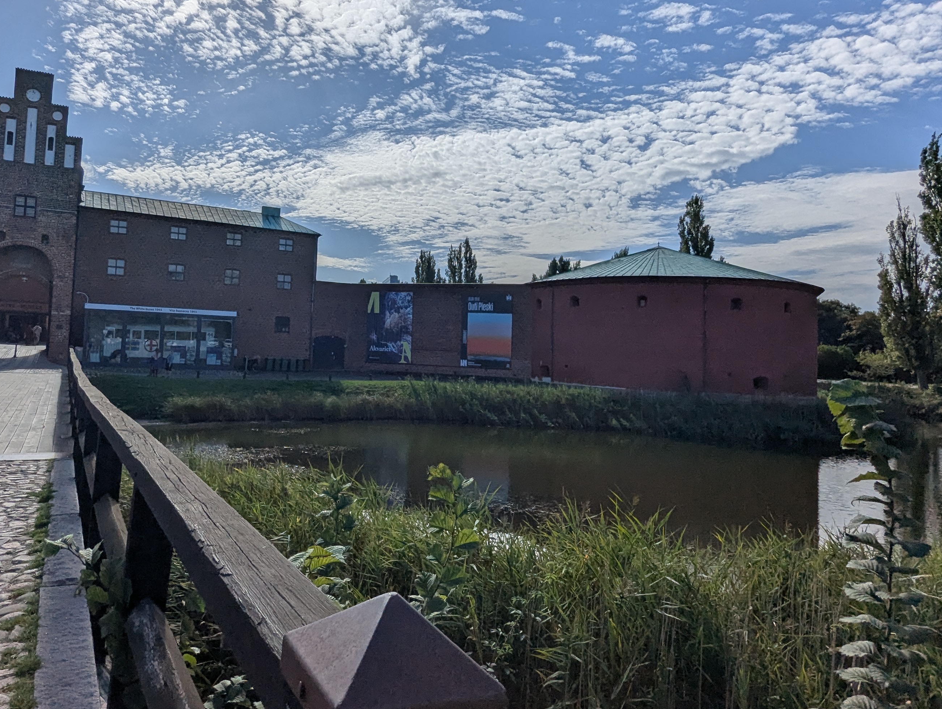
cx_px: 379
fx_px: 681
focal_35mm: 25
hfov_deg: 68.7
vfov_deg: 54.8
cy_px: 303
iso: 33
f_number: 2.2
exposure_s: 1/7752
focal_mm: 2.35
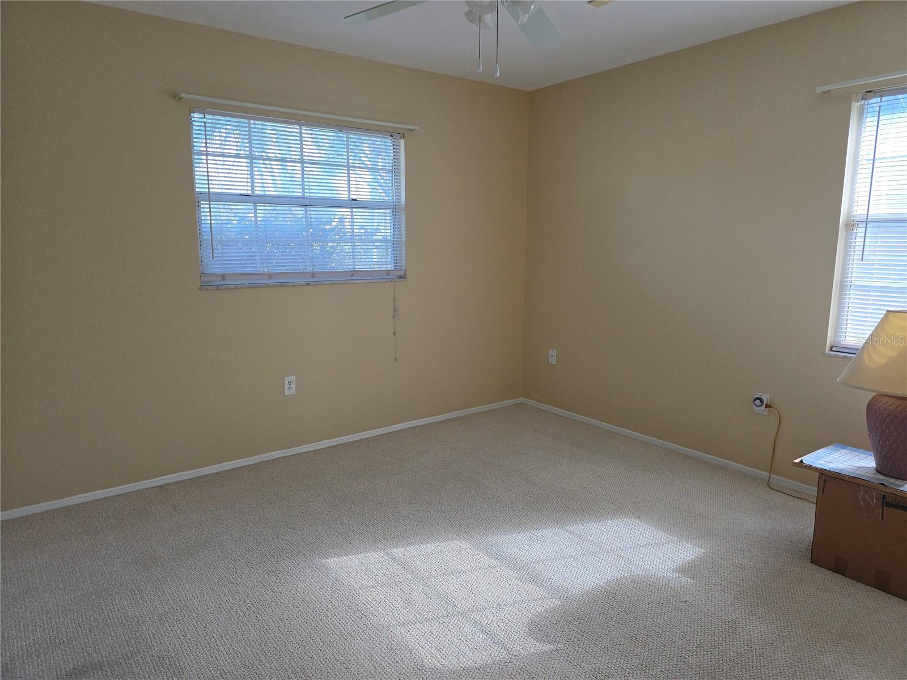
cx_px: 454
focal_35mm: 23
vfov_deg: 58.9
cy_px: 340
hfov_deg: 73.9
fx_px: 603
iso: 80
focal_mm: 6.3
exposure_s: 1/180
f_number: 1.7
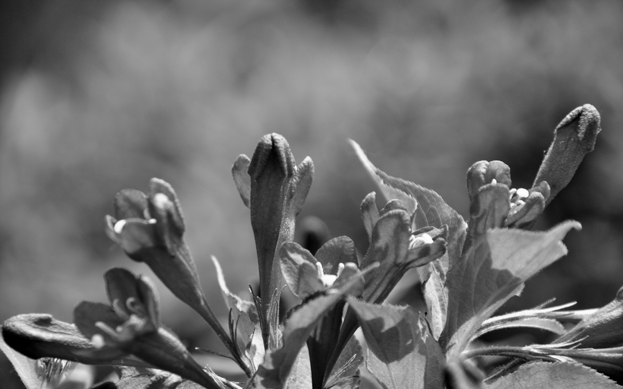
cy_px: 197
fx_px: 5195
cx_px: 312
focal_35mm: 306
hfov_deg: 6.9
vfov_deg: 4.3
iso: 200
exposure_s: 1/400
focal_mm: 200
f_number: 6.3
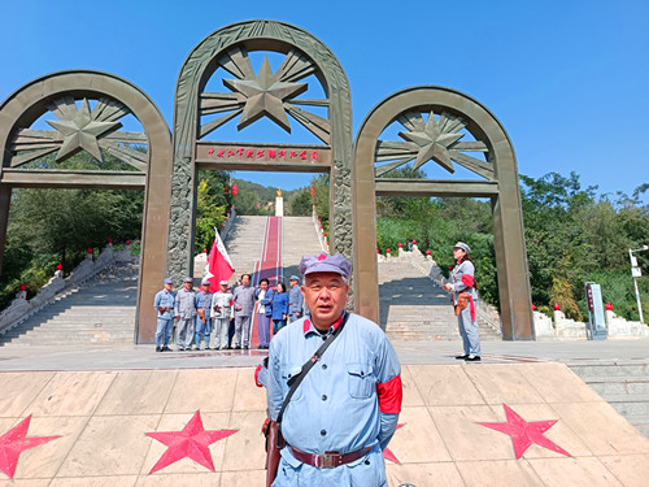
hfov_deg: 71.6
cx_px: 324
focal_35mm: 24
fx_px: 450
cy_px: 244
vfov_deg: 56.8
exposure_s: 1/424
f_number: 1.75
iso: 100
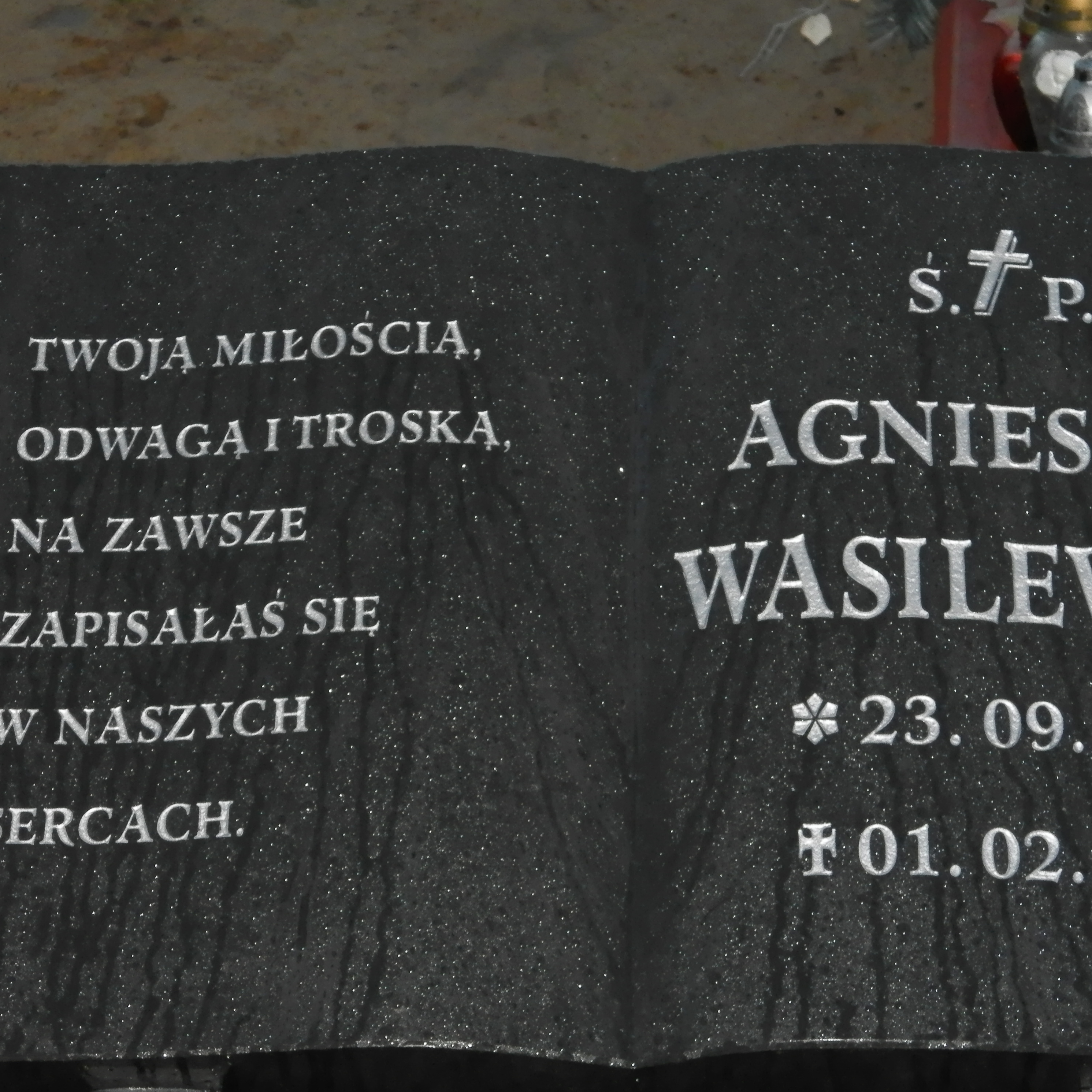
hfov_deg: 15.5
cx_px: 641
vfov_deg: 15.5
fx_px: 3997
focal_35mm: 112
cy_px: 629
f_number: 4.2
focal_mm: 14.6
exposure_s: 1/160
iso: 400
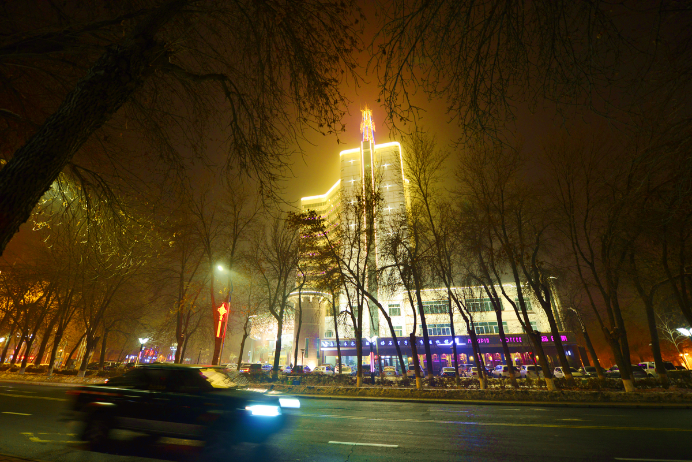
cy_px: 231
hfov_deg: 100.4
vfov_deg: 77.3
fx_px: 288
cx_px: 346
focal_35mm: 15
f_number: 2.8
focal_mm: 15
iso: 720
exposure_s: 1/20
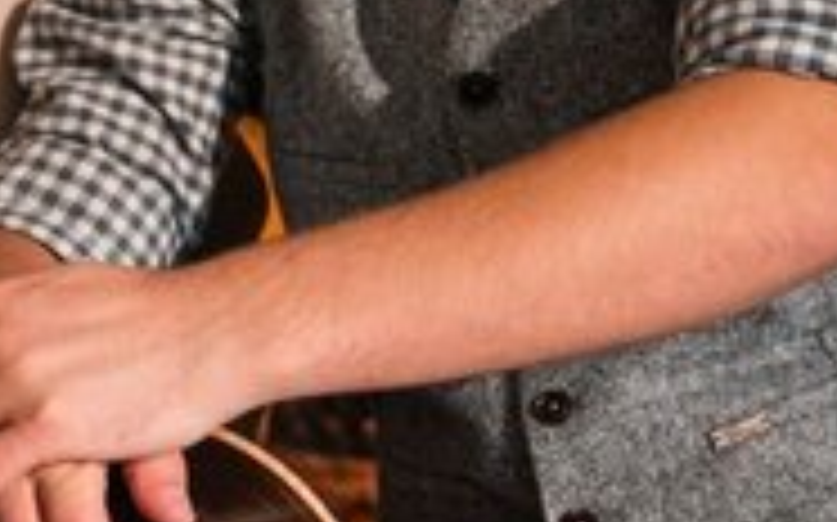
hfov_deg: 14.9
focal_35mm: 140
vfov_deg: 9.3
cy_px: 56
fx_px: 3192
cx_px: 176
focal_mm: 32
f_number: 2.8
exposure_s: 1/100
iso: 1250
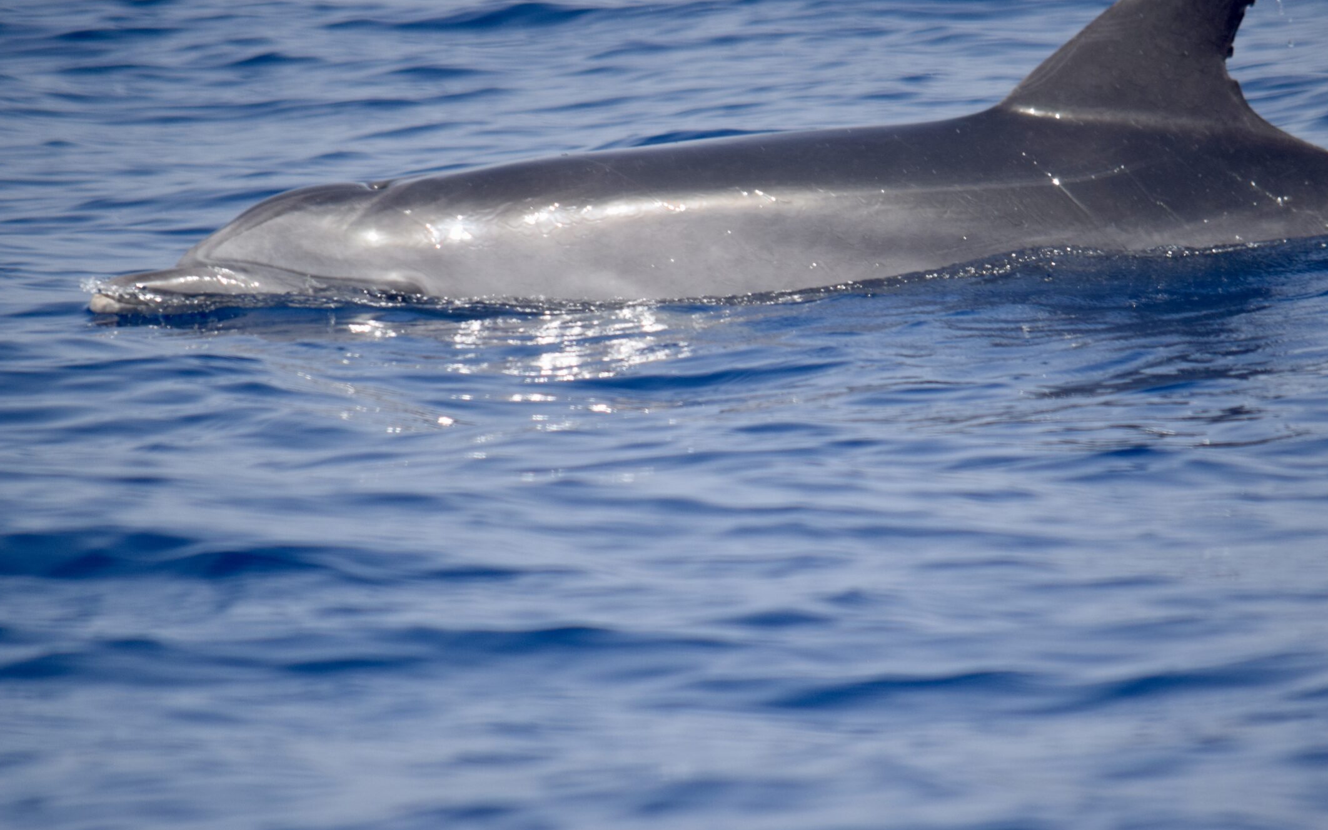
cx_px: 745
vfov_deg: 2.5
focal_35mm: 516
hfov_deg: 4.1
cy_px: 463
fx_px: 18673
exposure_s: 1/1600
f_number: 6.3
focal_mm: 280
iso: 400
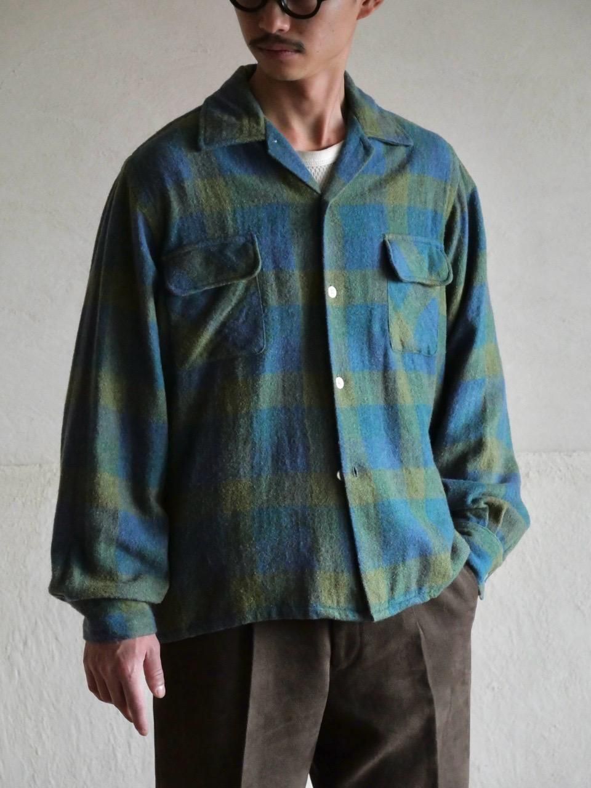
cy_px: 394
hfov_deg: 12.3
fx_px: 2732
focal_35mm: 120
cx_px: 296
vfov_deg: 16.4
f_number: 4
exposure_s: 1/40
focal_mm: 60
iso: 3200
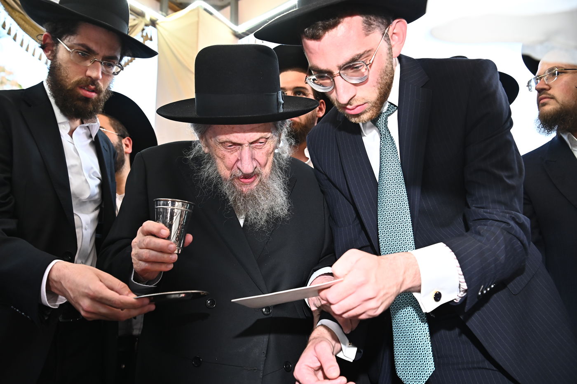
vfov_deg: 41.1
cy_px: 192
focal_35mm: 32
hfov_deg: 58.7
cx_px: 288
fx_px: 513
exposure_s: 1/200
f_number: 5
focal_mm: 32
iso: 1600
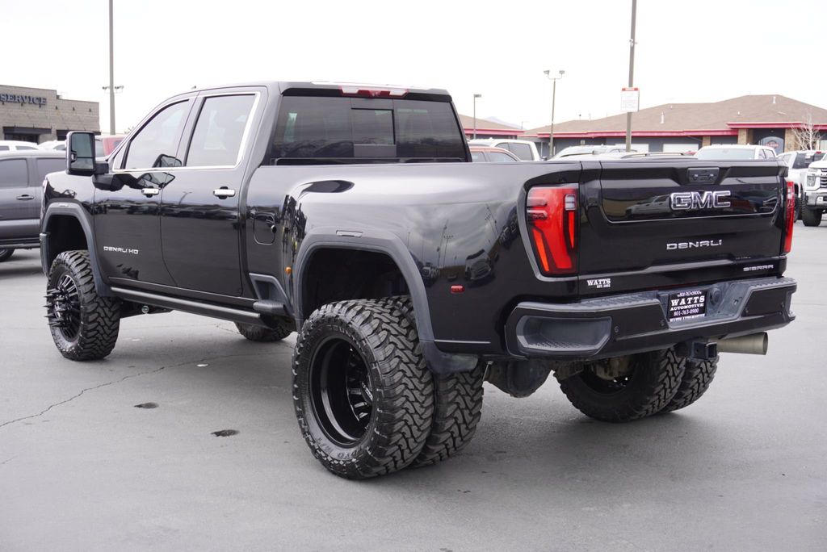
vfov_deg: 28.1
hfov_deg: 41.1
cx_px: 414
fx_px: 1103
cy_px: 276
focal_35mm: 48
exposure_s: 1/80
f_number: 5.6
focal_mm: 32
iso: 100
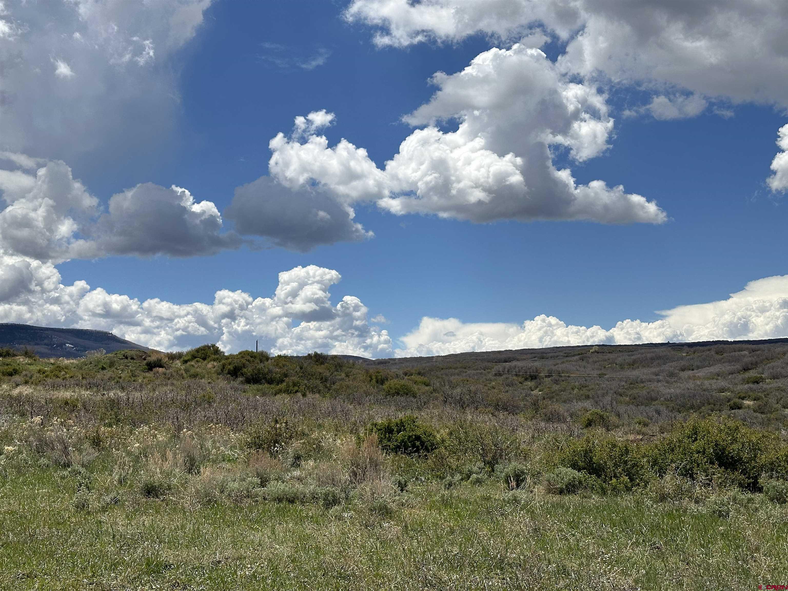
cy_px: 296
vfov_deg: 30.3
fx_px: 1093
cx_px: 394
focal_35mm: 48
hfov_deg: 39.7
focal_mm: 6.86
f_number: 1.78
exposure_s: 1/9804
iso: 64
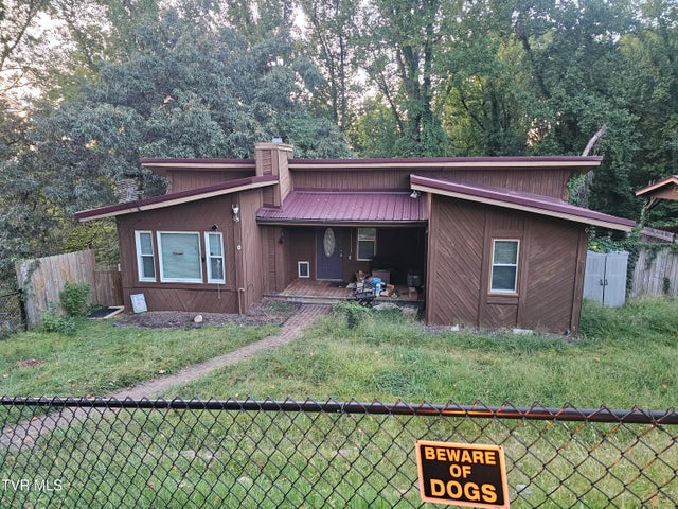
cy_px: 254
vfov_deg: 58.9
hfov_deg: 73.9
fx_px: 450
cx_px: 339
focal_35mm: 23
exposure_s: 1/60
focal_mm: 6.3
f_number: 1.7
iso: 640
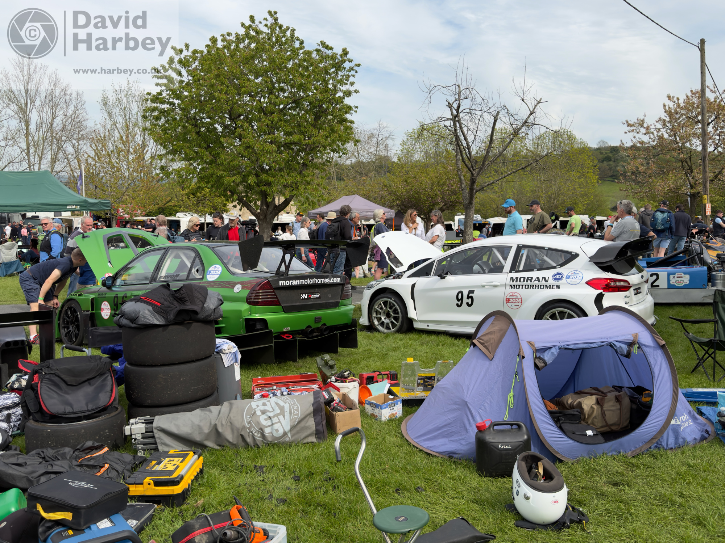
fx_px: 649
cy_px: 272
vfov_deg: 45.4
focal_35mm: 31
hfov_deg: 58.4
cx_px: 362
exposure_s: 1/3717
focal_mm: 6.8
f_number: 1.8
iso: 64
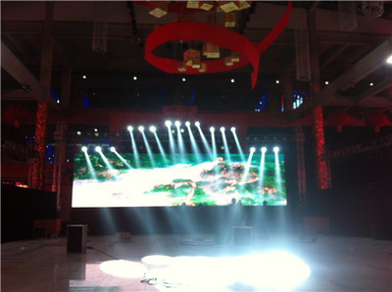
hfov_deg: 52.7
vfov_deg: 40.5
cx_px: 196
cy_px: 146
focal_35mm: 35
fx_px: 395
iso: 80
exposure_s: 1/17
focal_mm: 3.85
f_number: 2.8
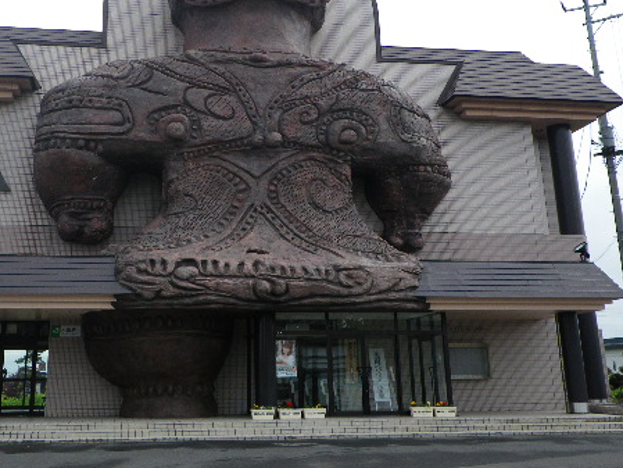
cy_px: 139
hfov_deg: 40.2
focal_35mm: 47
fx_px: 846
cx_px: 237
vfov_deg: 30.6
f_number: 2.8
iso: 64
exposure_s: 1/800
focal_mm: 5.8
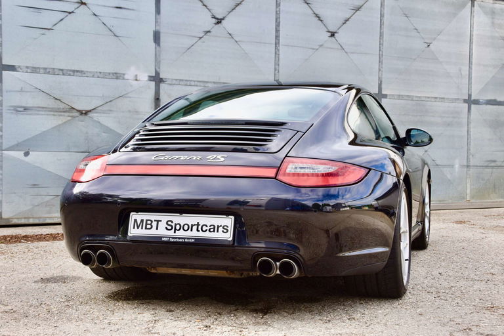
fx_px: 735
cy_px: 168
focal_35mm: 52
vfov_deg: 25.8
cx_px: 252
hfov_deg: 37.9
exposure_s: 1/250
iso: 250
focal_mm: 35
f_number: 8
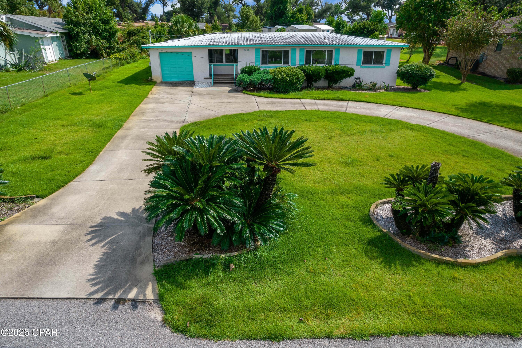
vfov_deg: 57.2
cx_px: 261
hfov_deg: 78.6
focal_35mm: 22
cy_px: 174
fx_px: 319
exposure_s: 1/1250
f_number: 2.8
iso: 100
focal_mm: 8.38
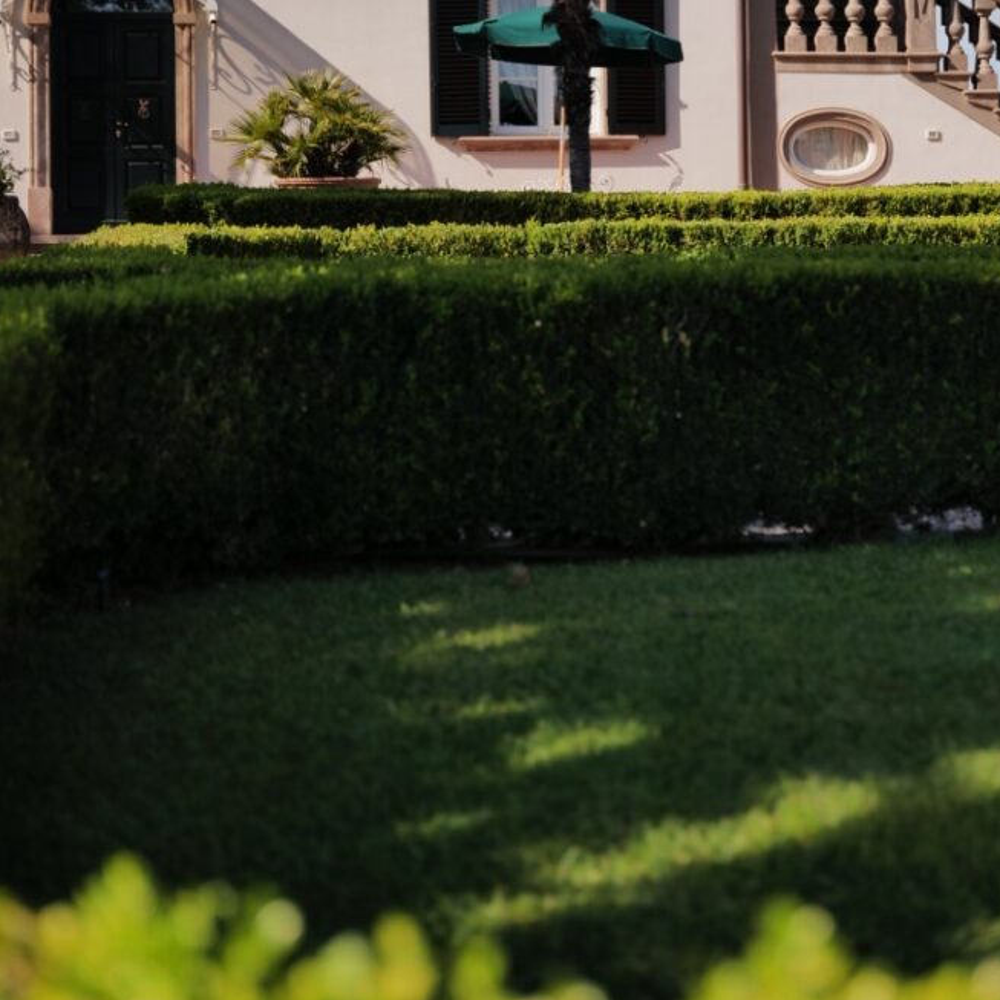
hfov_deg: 21.6
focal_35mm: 80
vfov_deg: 21.4
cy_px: 213
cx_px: 639
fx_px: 2615
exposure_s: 1/1600
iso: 100
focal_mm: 49
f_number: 2.8
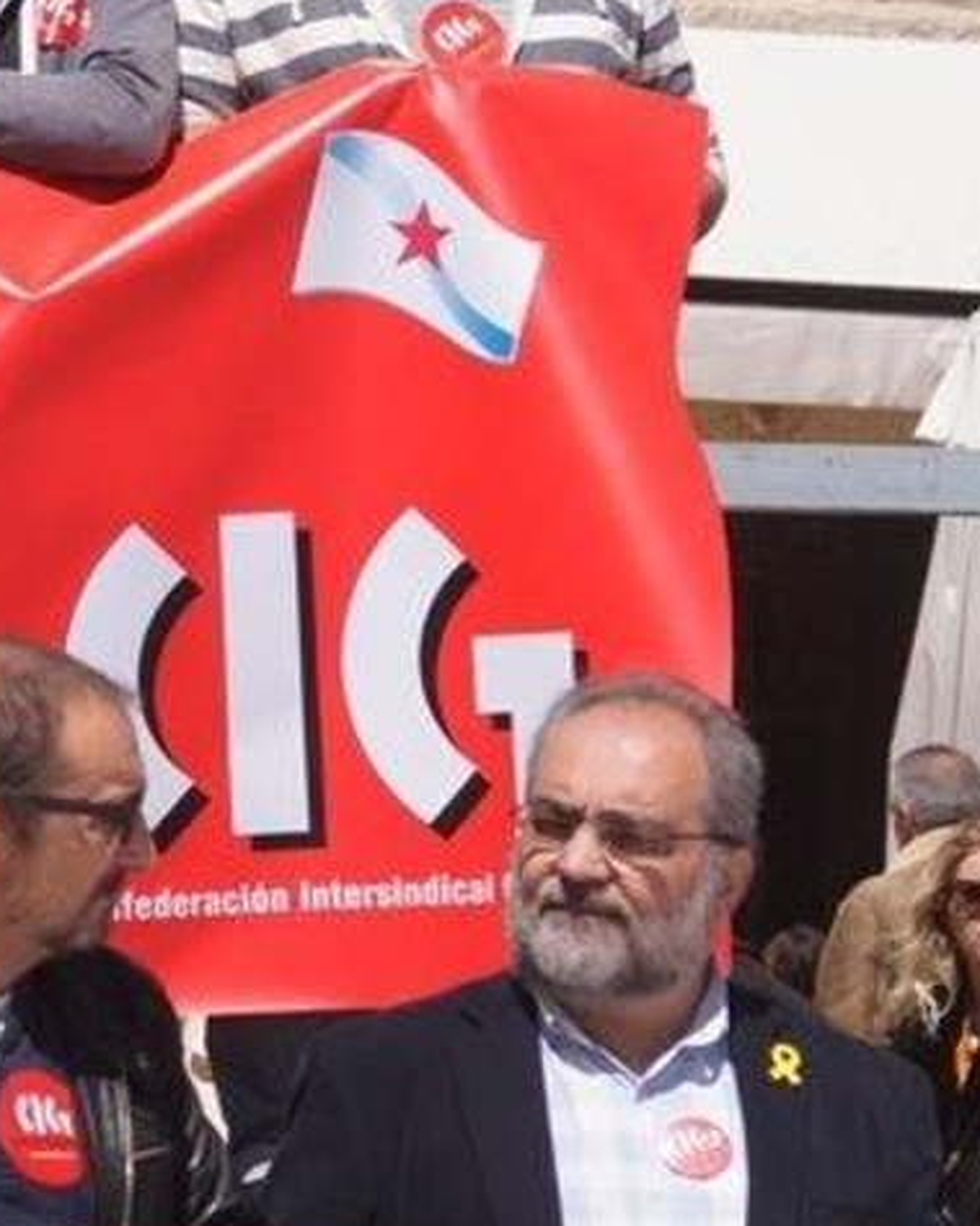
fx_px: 13781
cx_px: -988
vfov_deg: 5.1
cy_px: 109
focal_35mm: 380
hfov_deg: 4.0
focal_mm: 80
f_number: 6.3
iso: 200
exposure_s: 1/1000
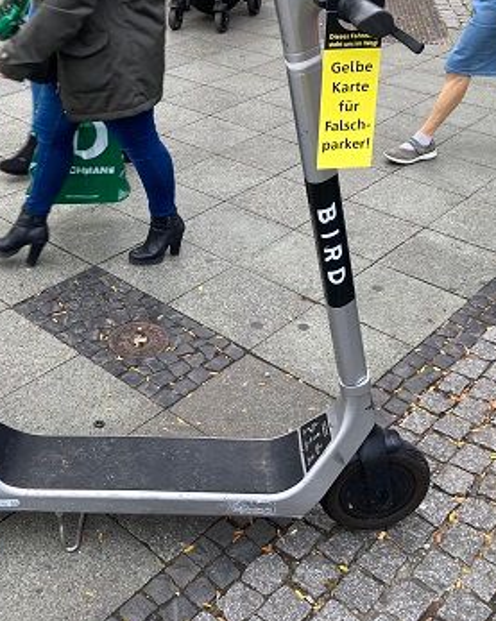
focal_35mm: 41
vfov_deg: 44.8
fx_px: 753
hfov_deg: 36.2
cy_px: 279
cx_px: 183
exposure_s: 1/108
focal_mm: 3.99
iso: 20
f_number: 1.8
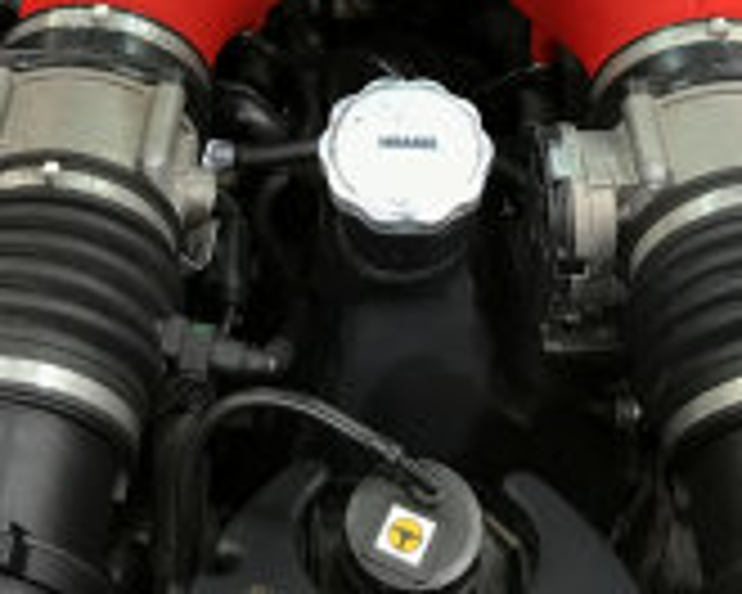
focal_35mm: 83
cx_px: 369
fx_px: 1823
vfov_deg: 17.2
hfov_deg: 23.0
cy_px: -218
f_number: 1.8
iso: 20
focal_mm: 3.99
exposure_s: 1/33
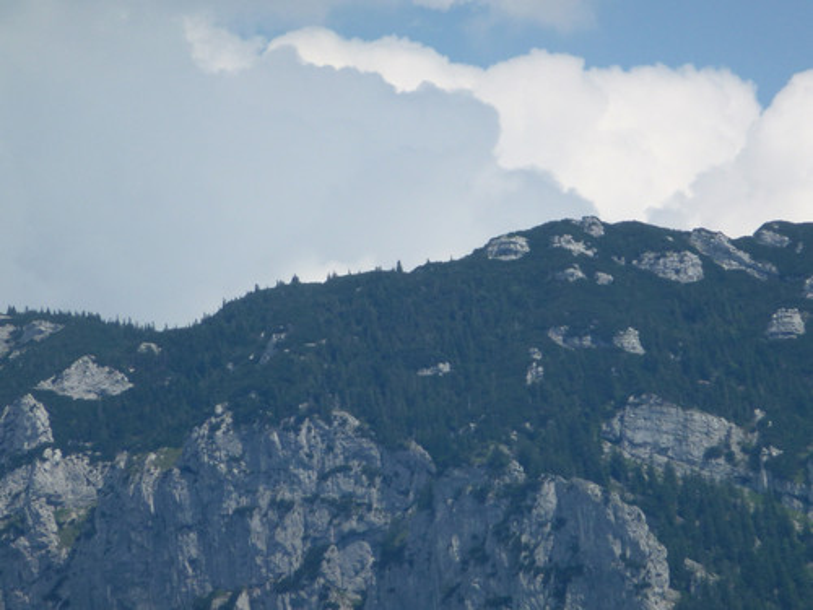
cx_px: 406
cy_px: 305
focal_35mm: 423
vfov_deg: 3.5
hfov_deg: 4.7
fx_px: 9935
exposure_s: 1/800
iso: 100
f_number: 5.9
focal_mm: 68.8
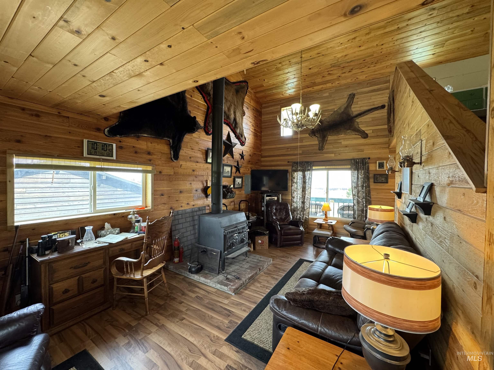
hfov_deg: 102.1
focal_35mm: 14
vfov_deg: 85.7
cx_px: 247
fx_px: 200
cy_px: 185
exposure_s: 1/60
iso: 250
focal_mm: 2.22
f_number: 2.2
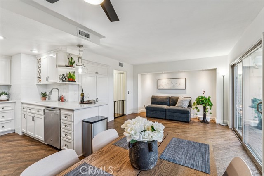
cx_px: 132
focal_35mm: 16
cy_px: 88
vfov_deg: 72.7
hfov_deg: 95.7
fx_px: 119
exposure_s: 1/2
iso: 100
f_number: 13
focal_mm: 16.3
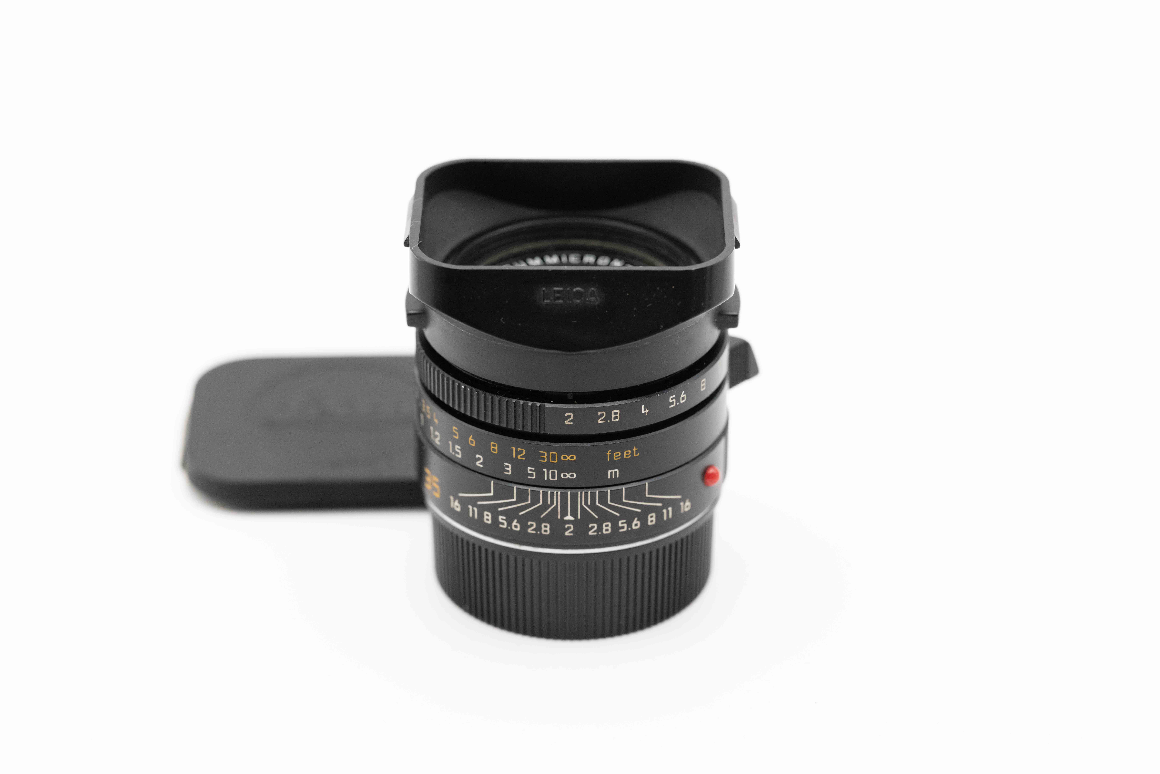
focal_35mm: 90
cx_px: 580
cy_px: 387
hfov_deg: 22.6
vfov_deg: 15.2
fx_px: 2901
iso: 3200
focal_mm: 90
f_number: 9
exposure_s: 1/1000
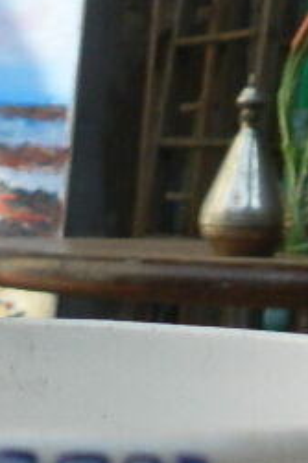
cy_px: 694
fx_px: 1362
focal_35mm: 106
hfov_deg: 12.9
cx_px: 160
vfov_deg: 17.4
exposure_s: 1/400
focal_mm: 4.5
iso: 160
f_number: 3.5
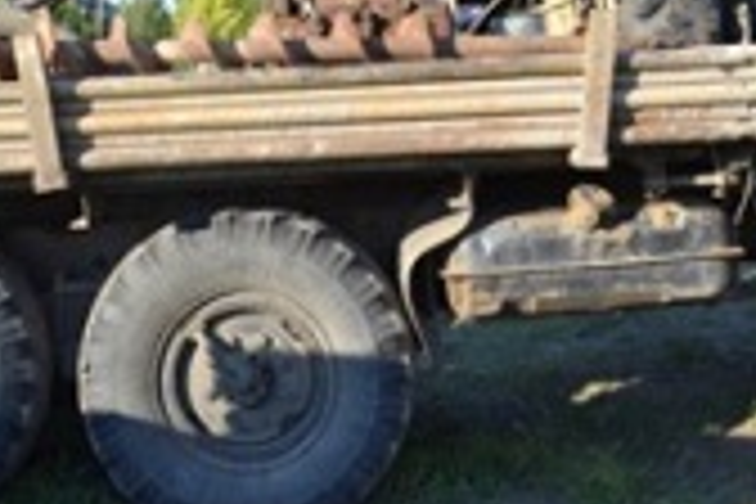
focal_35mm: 64
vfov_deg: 20.9
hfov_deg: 31.4
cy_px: 63
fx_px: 1344
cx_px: 362
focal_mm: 18
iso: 140
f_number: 8
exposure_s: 1/125
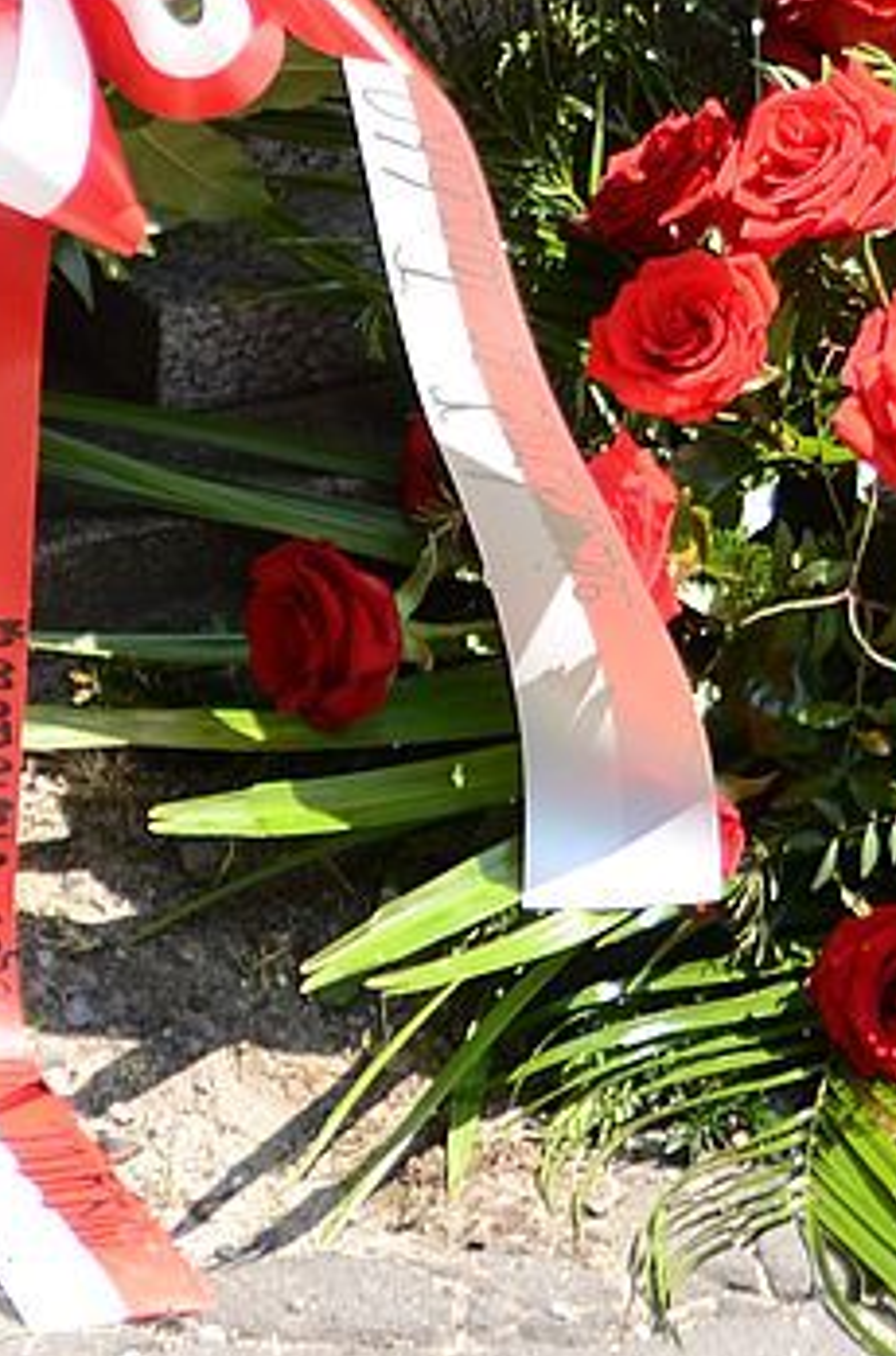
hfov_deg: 7.5
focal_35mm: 181
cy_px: -1247
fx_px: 6798
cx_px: 321
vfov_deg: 10.6
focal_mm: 30
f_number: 7.1
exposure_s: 1/200
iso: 100
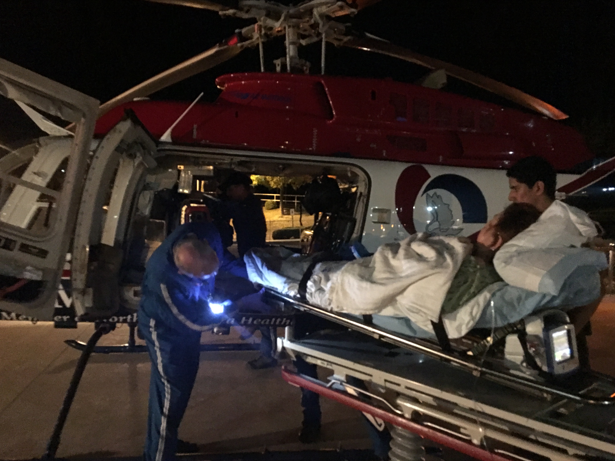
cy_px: 225
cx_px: 313
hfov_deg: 60.0
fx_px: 533
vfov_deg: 46.8
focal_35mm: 30
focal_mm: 4.15
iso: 320
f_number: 2.2
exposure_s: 1/4
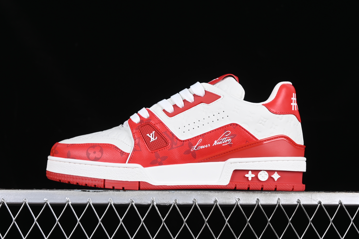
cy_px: 120
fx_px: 748
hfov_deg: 27.0
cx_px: 180
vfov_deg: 18.2
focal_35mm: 75
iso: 160
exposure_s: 1/80
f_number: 8
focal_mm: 50
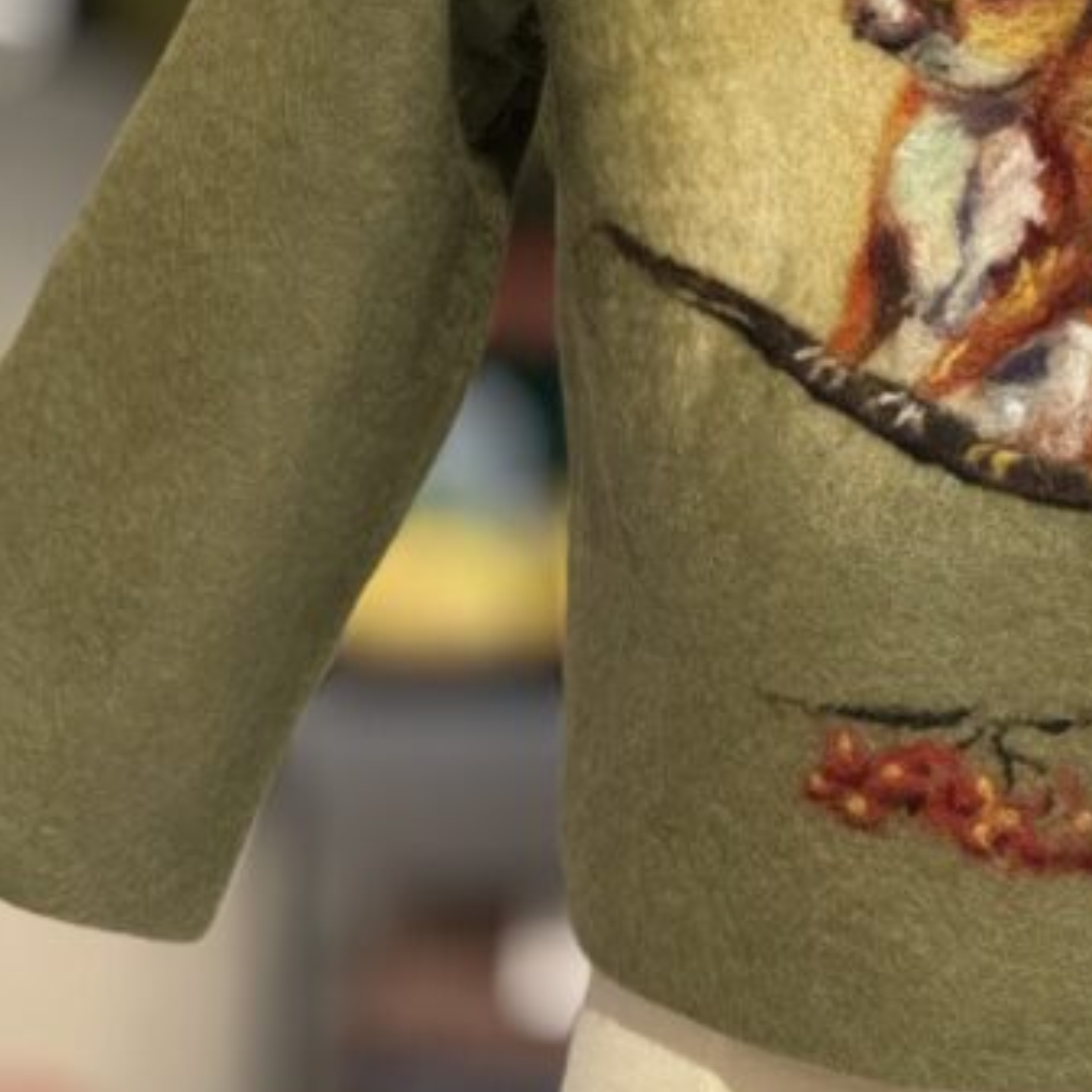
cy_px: 143
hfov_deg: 6.9
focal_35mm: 252
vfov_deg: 6.9
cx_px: 969
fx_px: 8994
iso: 320
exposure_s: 1/100
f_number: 2.8
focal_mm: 15.66
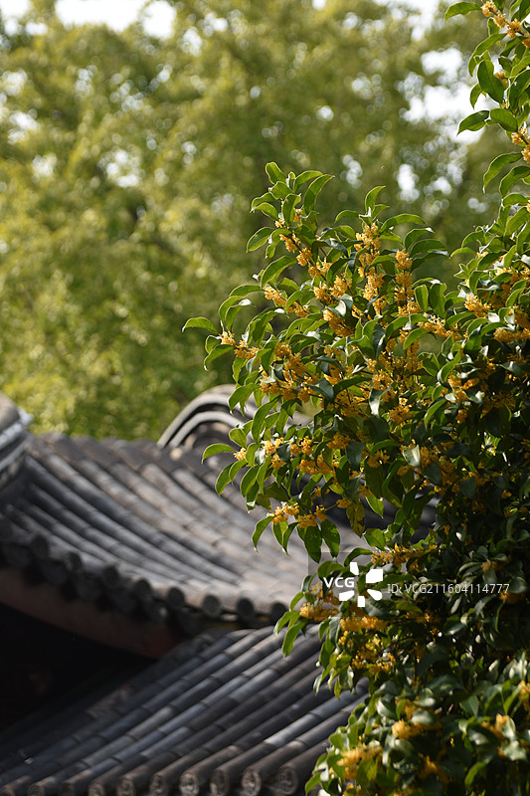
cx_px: 265
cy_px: 398
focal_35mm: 150
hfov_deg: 9.1
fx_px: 3314
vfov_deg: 13.7
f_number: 5
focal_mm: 100
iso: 100
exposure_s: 1/320
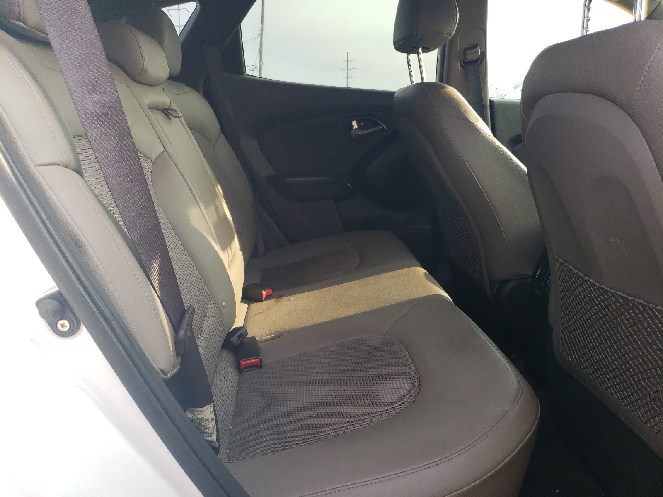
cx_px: 332
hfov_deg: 67.3
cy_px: 248
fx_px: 498
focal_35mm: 26
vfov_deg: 53.1
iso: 50
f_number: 1.5
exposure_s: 1/256
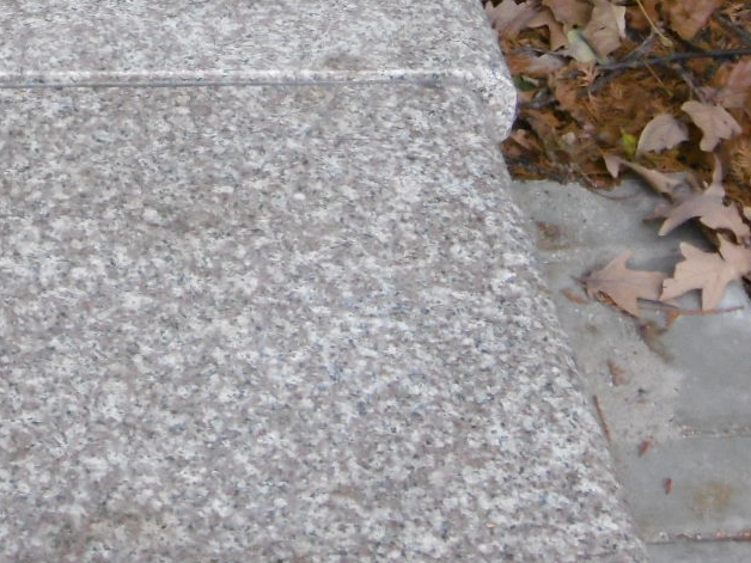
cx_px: 4
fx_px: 2690
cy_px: -295
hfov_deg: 15.6
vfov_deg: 11.4
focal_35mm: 124
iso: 250
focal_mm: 6.8
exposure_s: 1/60
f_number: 3.7
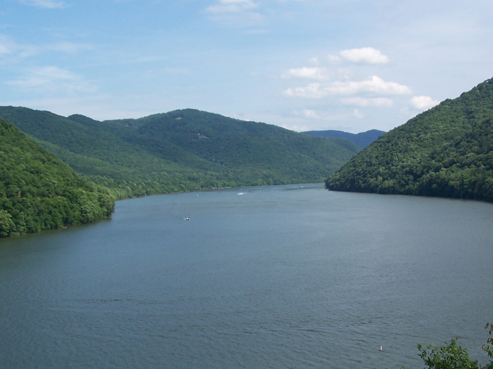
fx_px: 783
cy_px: 185
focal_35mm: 55
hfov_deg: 34.9
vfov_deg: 26.6
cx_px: 261
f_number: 4
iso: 80
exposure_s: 1/800
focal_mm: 6.3
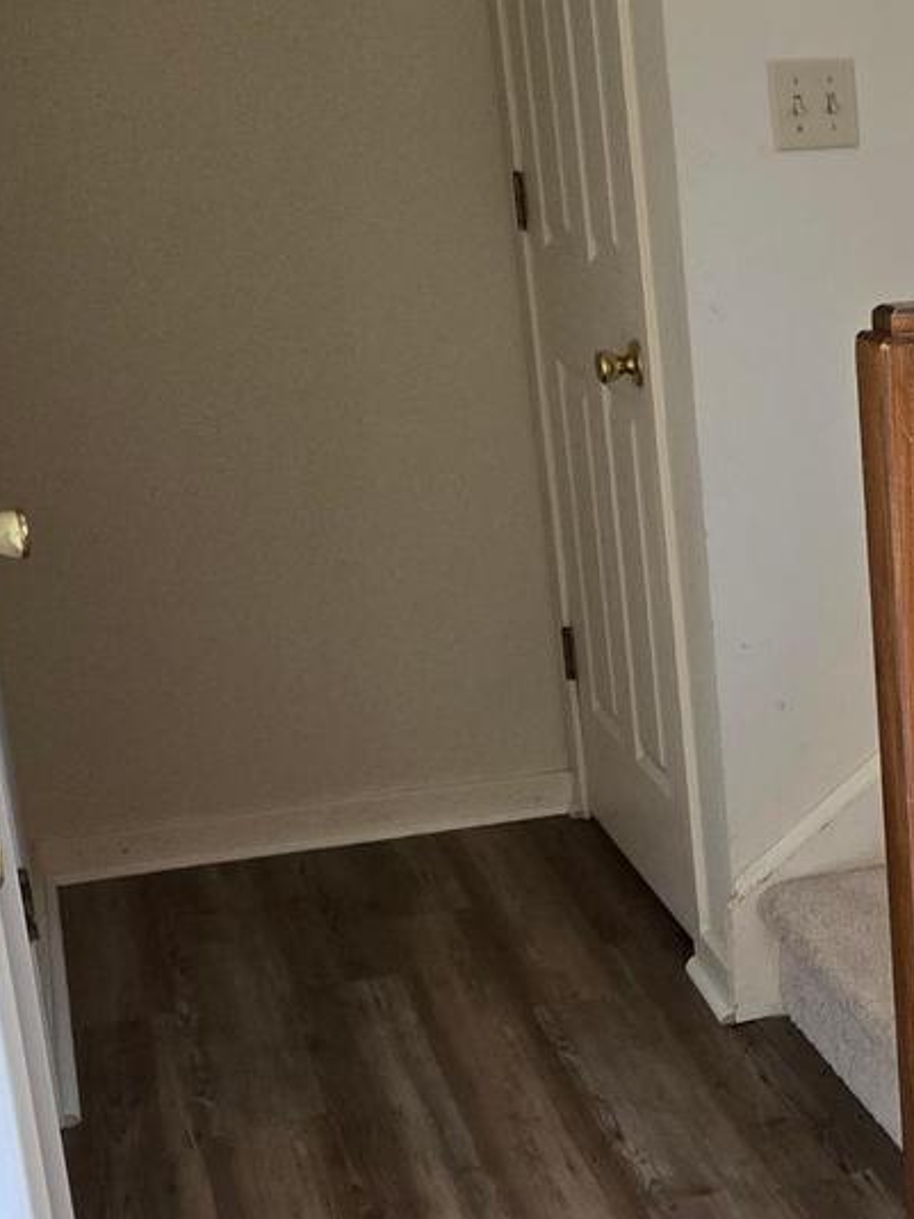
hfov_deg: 20.2
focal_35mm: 66
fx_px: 2324
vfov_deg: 29.3
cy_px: 747
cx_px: 1219
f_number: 1.8
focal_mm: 5.4
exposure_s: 1/120
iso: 320
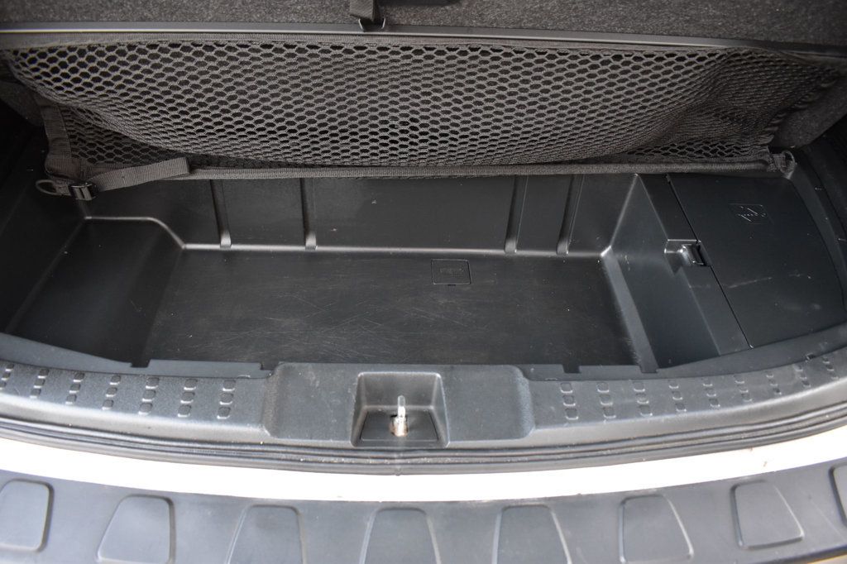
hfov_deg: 67.4
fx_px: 635
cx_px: 424
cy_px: 282
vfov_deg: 47.9
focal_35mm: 27
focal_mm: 18
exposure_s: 1/15
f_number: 4.5
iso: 1600
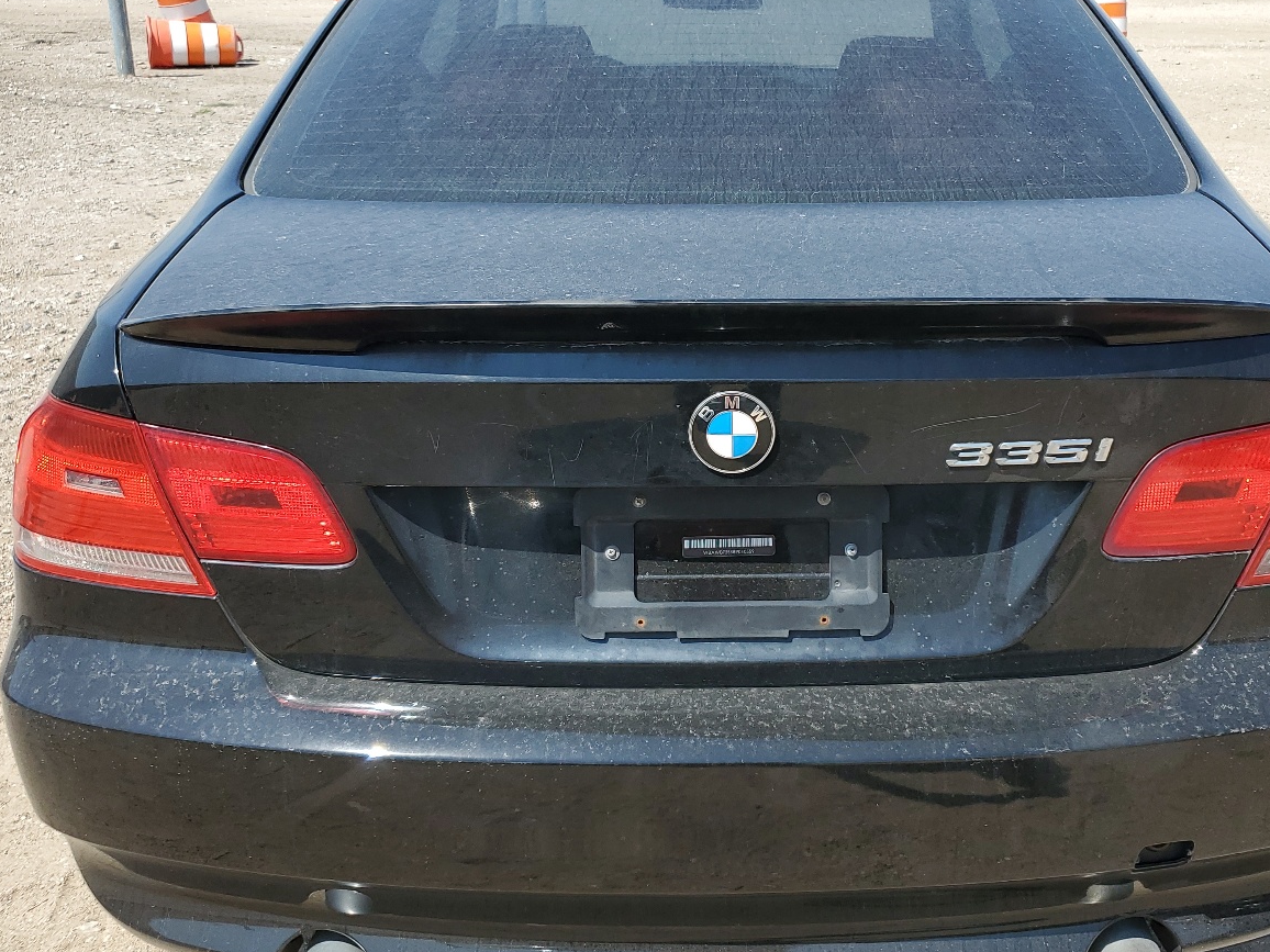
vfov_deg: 39.6
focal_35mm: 36
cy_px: 456
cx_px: 732
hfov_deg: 51.2
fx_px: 1321
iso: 50
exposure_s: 1/2000
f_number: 1.5
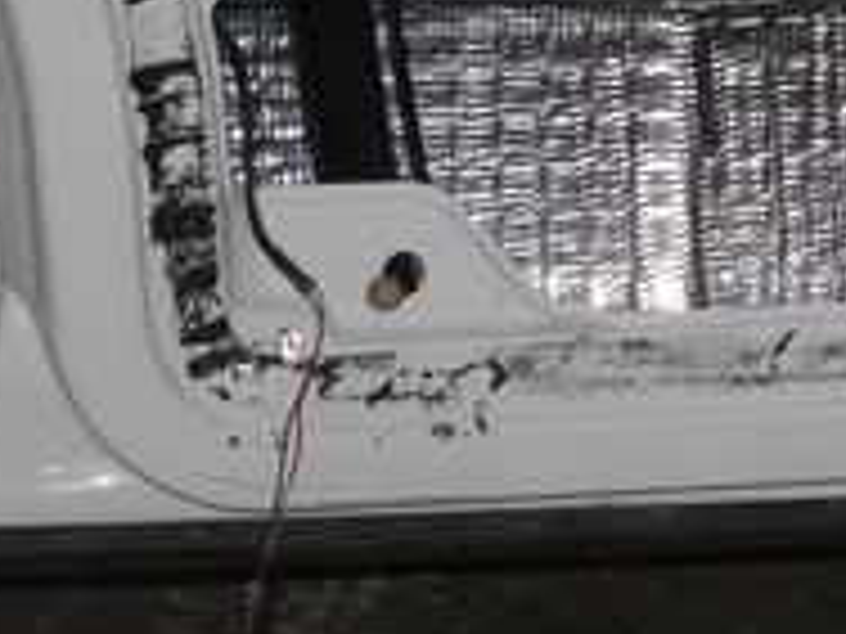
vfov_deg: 6.4
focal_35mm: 232
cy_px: -103
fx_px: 5670
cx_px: 1008
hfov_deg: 8.4
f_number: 4.3
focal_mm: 12.16
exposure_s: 1/56
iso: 100
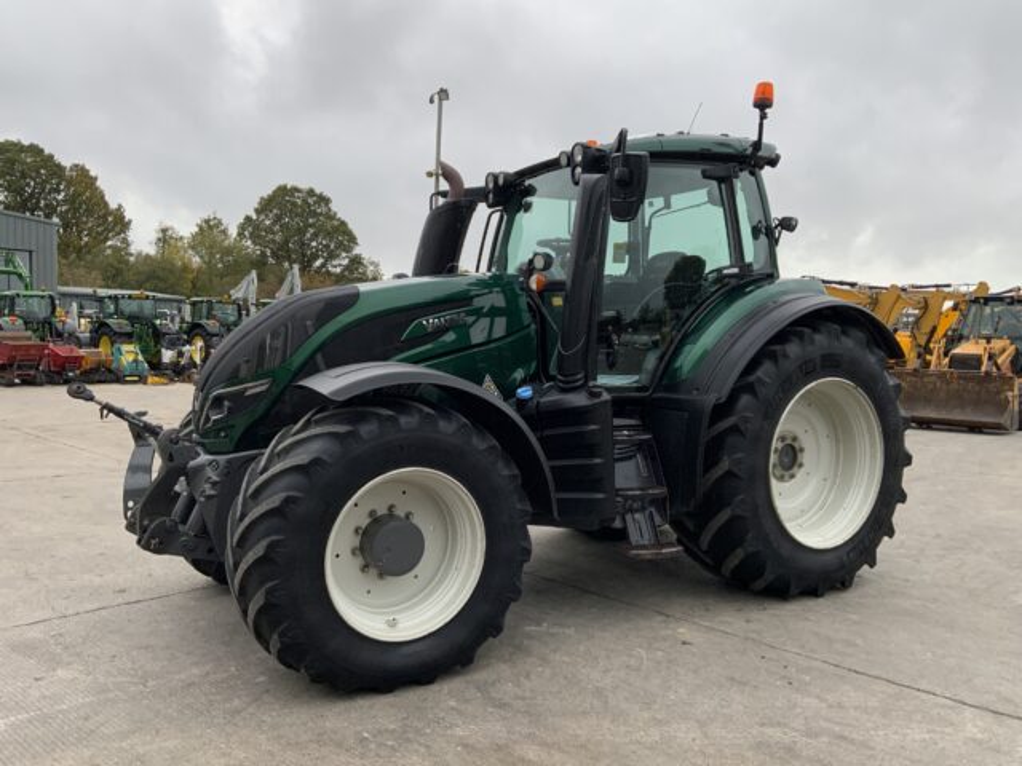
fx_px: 856
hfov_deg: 61.7
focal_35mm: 29
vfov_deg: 48.2
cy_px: 383
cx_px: 511
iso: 64
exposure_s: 1/111
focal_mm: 3
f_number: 1.8
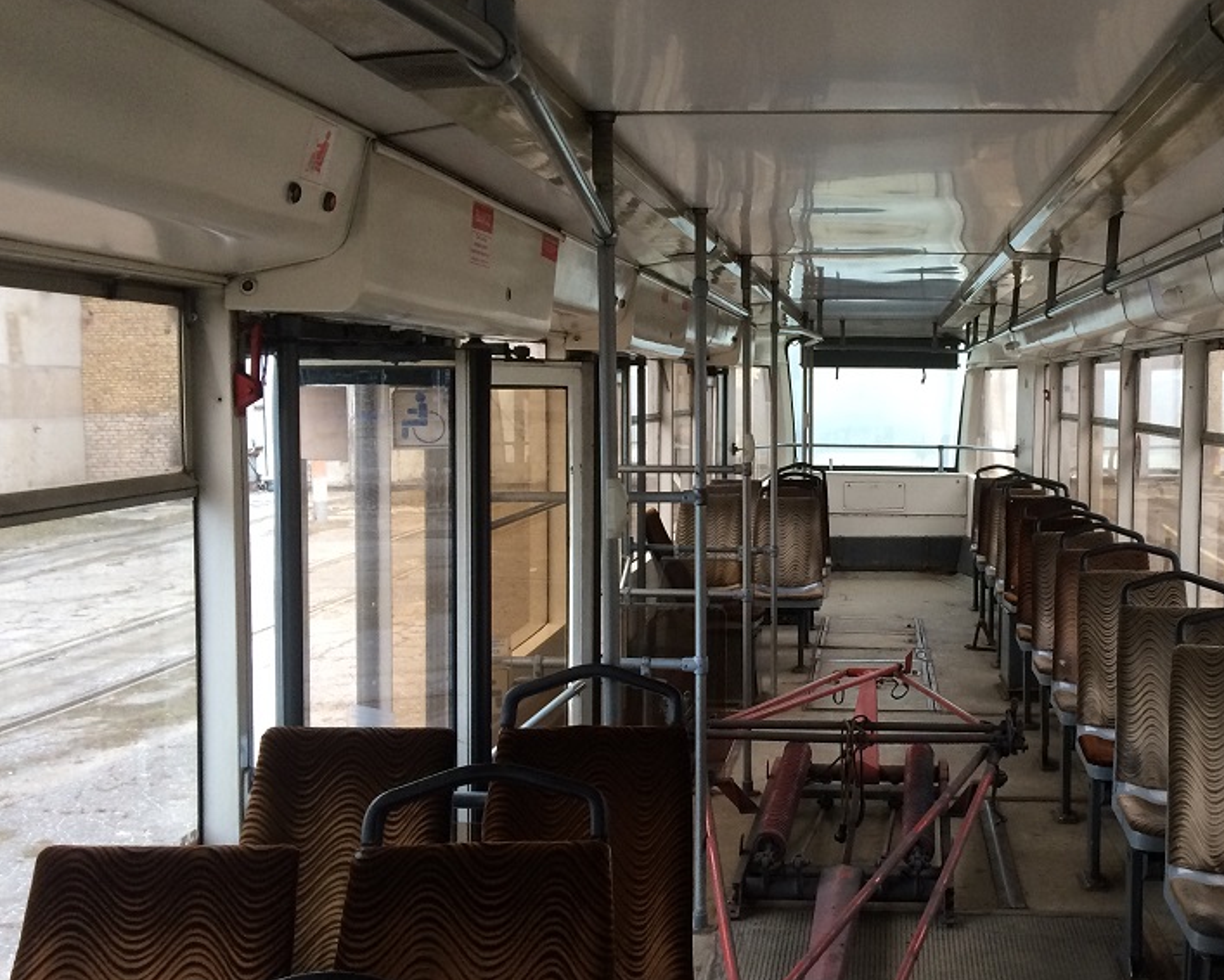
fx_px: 1486
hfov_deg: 44.0
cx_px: 831
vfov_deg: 36.5
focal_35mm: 41
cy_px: 518
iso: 80
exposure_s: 1/33
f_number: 2.2
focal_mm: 4.15
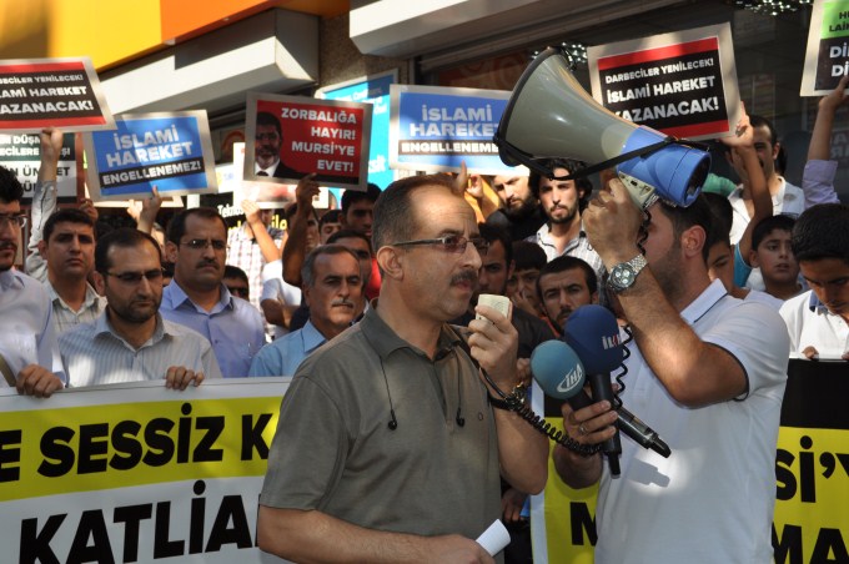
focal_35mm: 51
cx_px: 424
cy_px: 282
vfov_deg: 26.4
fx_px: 1202
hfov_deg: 38.9
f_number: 8
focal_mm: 34
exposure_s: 1/200
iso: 200
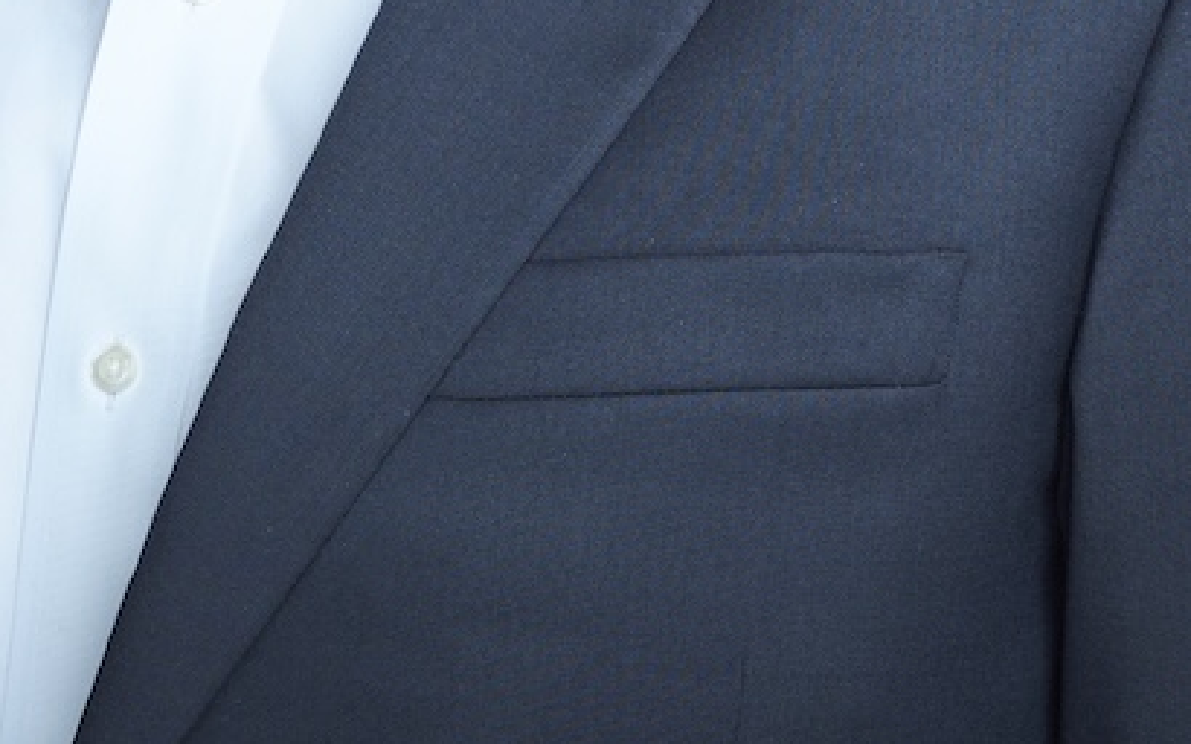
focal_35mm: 190
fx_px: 6165
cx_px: 261
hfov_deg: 11.0
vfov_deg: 6.8
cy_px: -541
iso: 100
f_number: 6.3
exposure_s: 1/160
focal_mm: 51
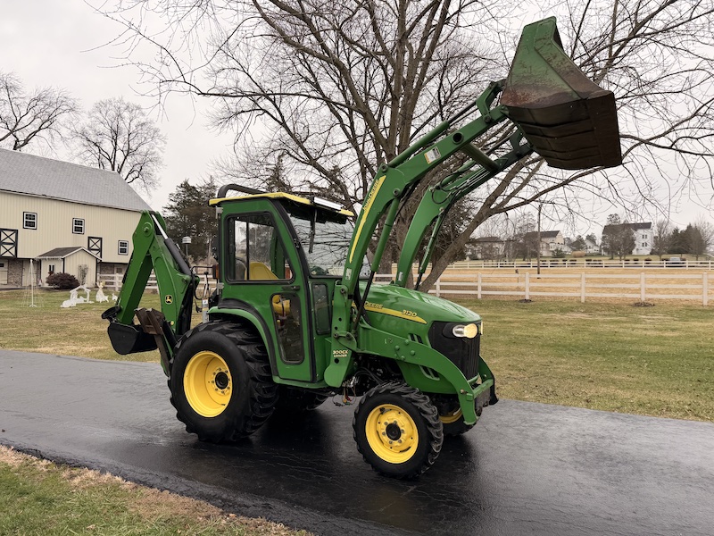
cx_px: 357
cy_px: 268
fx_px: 495
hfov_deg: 71.6
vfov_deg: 56.8
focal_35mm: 24
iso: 80
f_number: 1.78
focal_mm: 6.76
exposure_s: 1/356
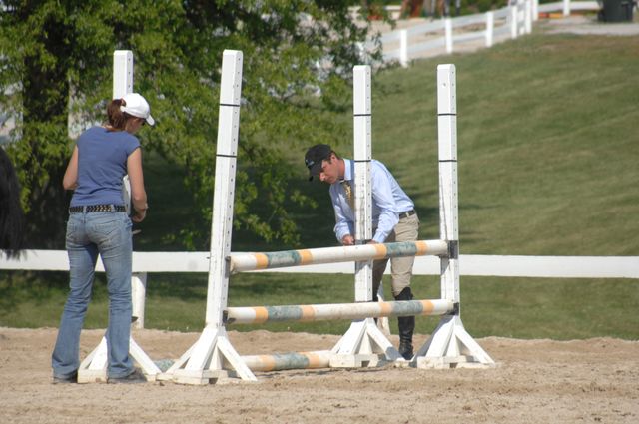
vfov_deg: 4.6
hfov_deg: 6.9
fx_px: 5318
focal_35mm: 300
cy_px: 212
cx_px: 320
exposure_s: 1/1000
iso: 200
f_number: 6
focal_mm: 200
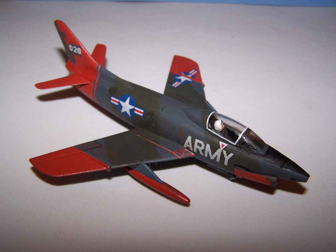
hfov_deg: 49.0
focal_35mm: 38
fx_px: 369
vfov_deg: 37.7
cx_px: 168
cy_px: 126
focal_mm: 6.3
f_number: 2.8
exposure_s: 1/60
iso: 80
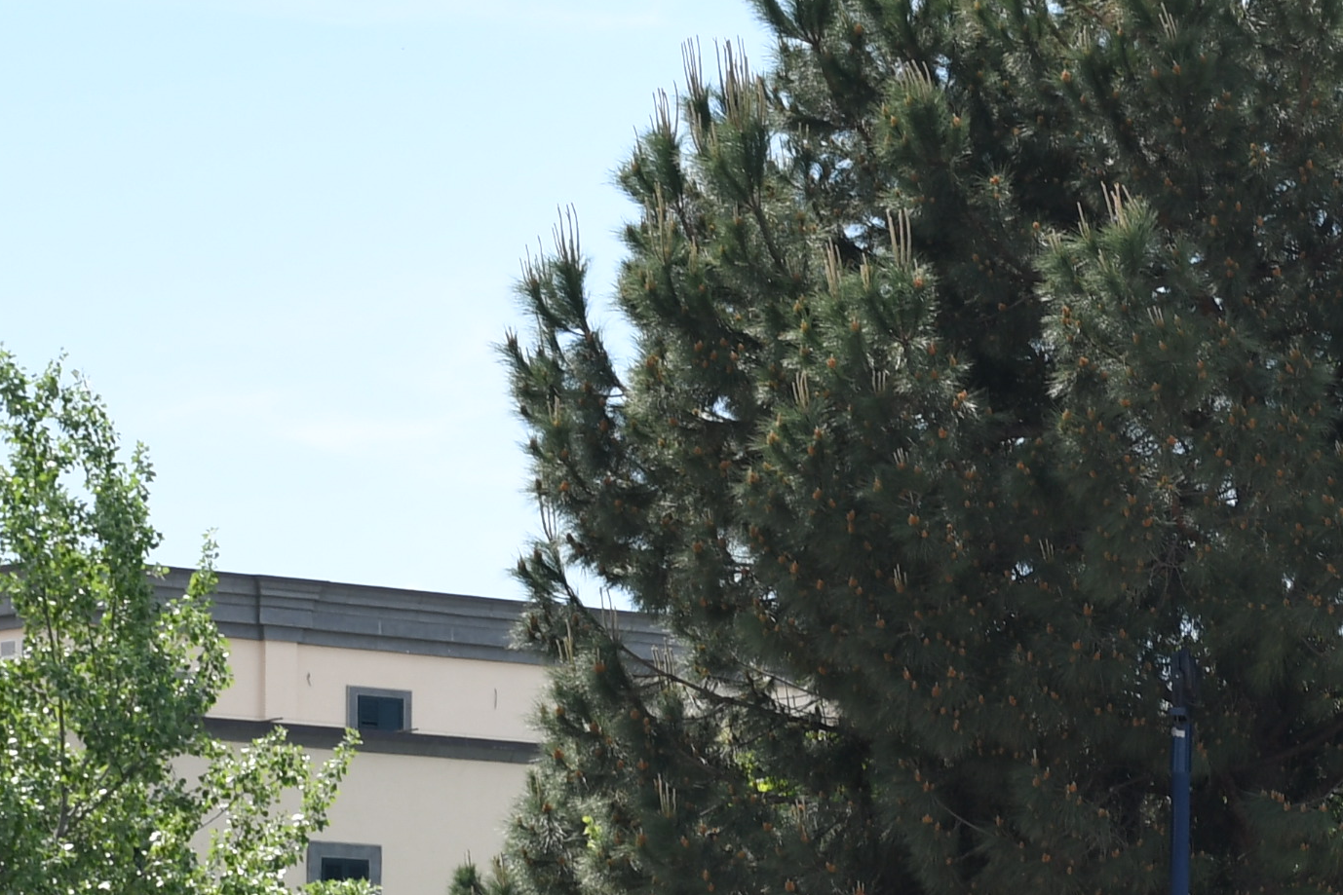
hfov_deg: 10.0
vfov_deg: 6.8
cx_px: 1539
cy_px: 719
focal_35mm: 203
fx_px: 7573
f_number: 5.6
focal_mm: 45
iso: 125
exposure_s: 1/500
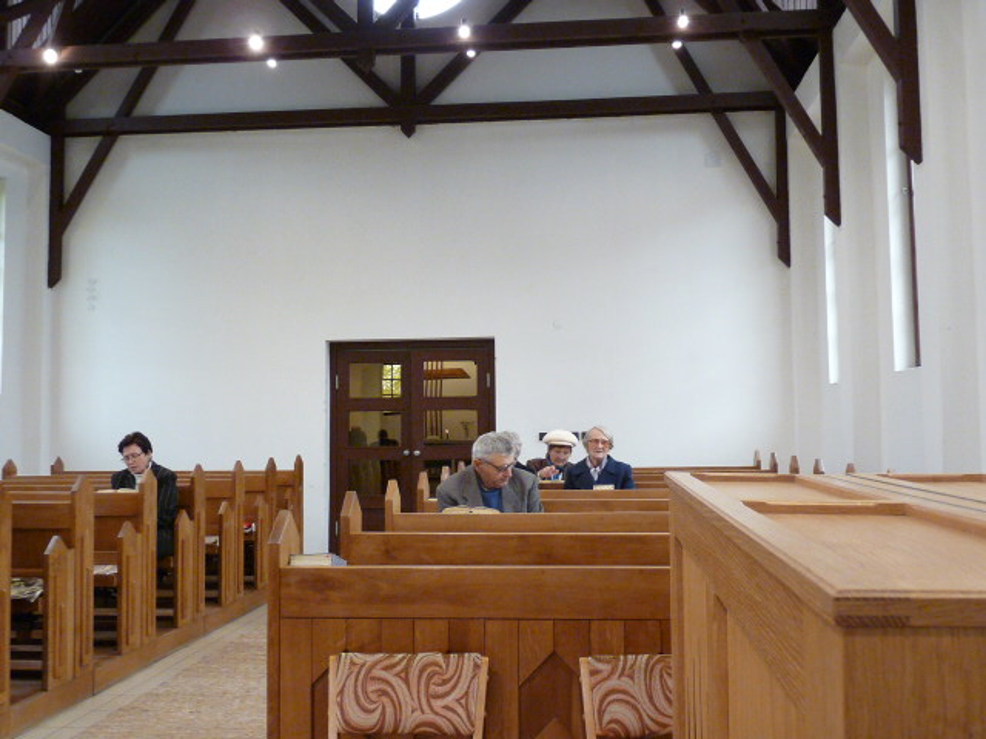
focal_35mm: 35
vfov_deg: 40.7
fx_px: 997
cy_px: 370
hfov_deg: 52.6
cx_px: 493
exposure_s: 1/20
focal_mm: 4.8
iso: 400
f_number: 2.8
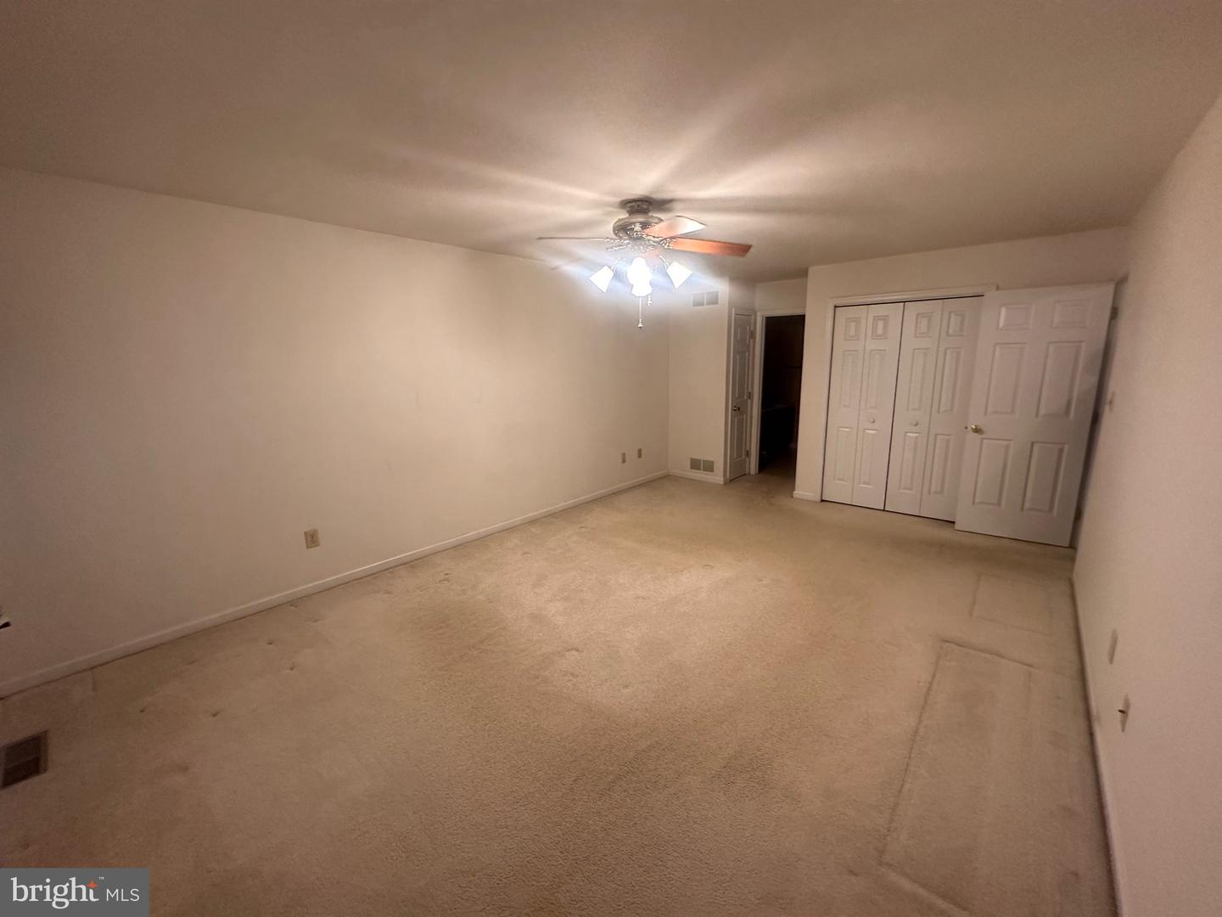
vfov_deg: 85.7
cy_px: 458
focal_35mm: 14
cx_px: 611
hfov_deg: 102.1
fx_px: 494
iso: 250
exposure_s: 1/60
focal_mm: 2.22
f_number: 2.2
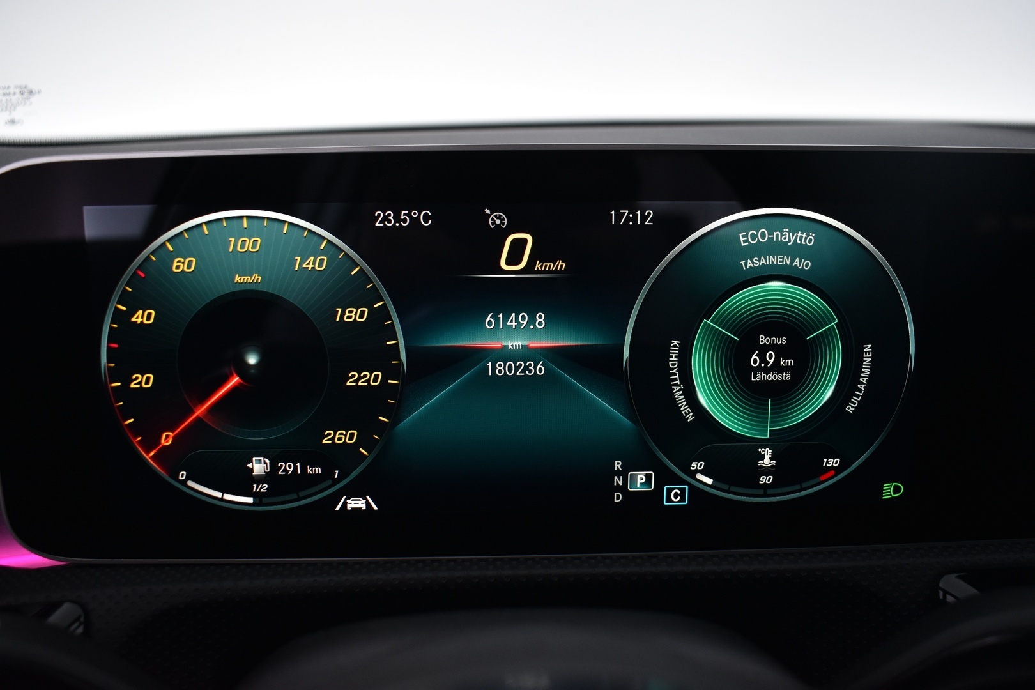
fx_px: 906
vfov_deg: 41.7
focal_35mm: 32
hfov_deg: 59.5
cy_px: 345
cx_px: 518
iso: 900
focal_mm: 21
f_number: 3.8
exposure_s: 1/30
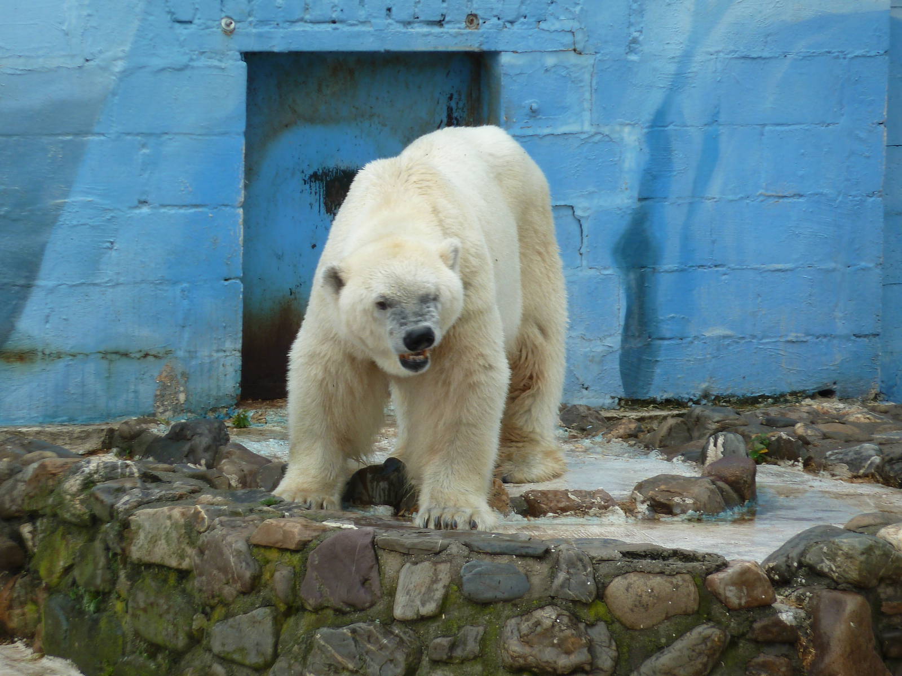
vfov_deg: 4.3
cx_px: 451
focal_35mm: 345
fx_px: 8990
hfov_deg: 5.7
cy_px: 338
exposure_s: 1/125
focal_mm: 49.2
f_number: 4.9
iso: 80
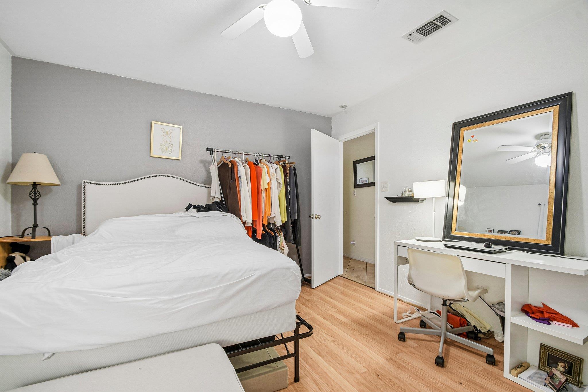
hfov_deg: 100.4
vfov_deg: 77.3
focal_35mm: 15
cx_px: 294
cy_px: 196
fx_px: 245
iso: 400
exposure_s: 1/4
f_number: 8
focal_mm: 10
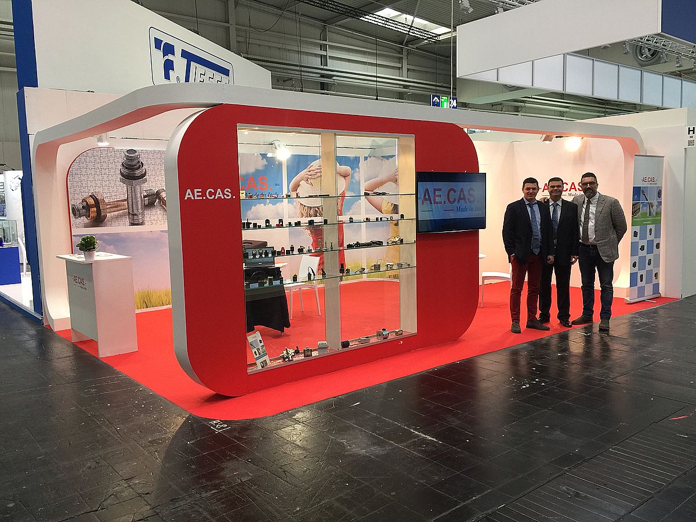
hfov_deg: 61.7
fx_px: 583
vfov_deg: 48.2
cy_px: 261
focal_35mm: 29
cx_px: 348
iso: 40
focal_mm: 4.15
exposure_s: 1/33
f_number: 2.2
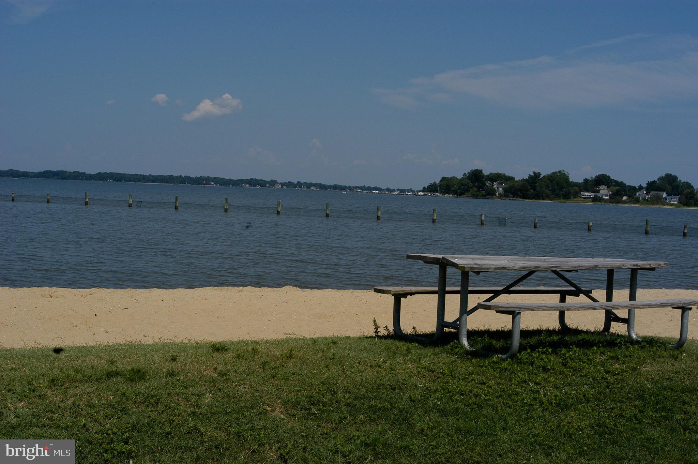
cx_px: 349
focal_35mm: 51
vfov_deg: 26.4
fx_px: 988
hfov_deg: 38.9
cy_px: 232
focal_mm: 34
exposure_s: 1/400
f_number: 10
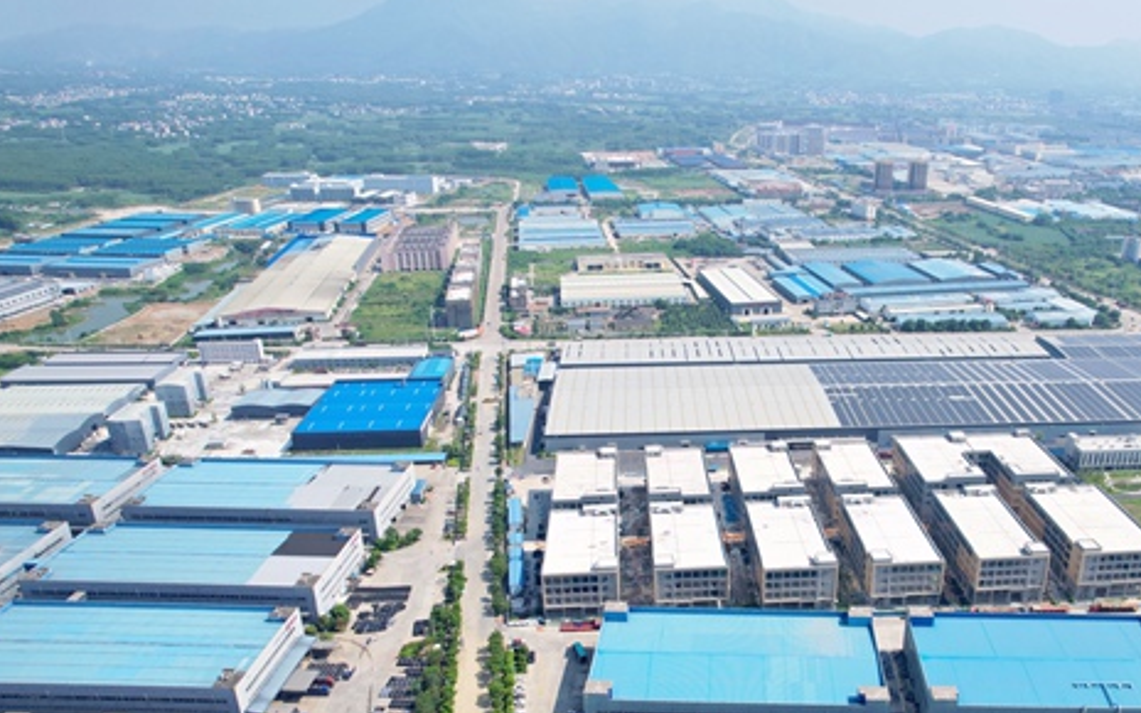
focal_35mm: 29
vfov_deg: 42.7
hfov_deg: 63.7
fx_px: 902
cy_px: 465
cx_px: 716
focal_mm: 8.38
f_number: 2.8
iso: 110
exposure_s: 1/2500
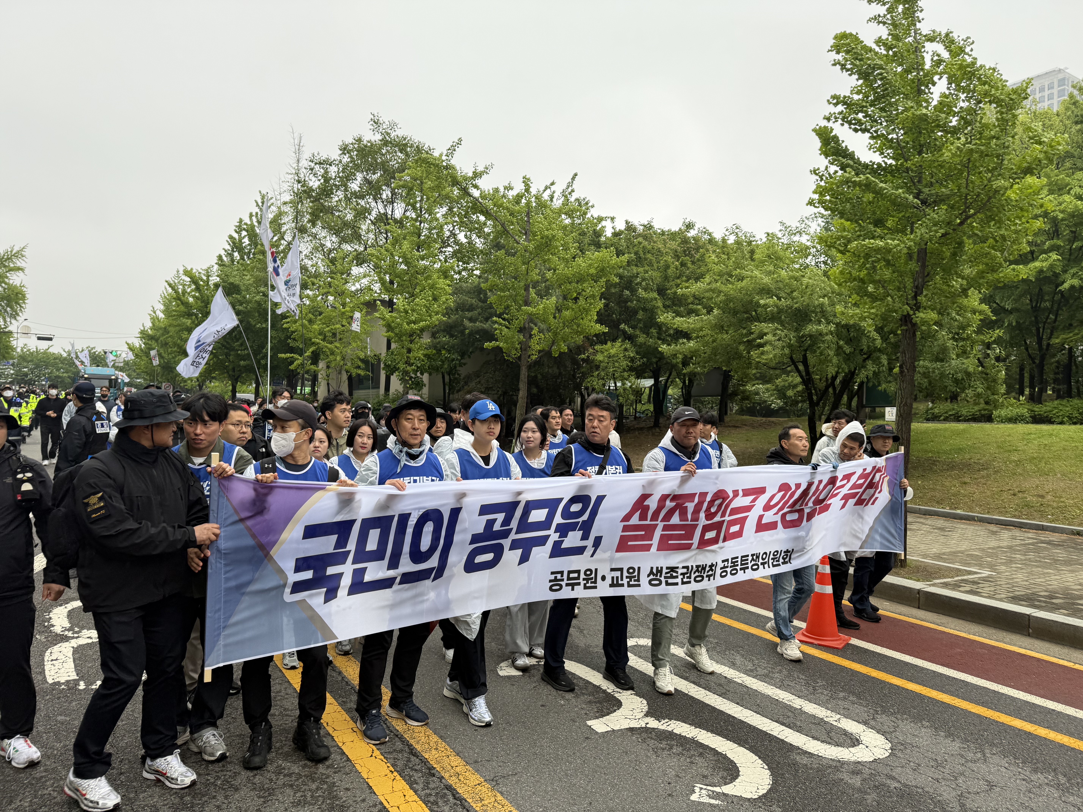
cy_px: 406
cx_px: 542
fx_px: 751
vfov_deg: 56.8
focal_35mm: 24
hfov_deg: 71.6
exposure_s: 1/169
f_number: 1.78
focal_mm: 6.76
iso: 64
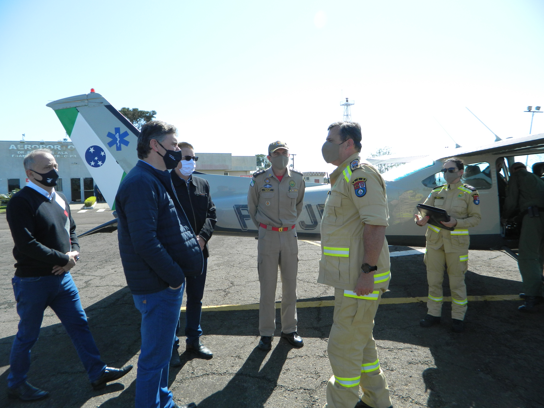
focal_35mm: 25
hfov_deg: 69.4
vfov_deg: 54.9
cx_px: 272
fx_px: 393
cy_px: 204
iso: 80
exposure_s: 1/500
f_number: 3.1
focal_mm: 4.5
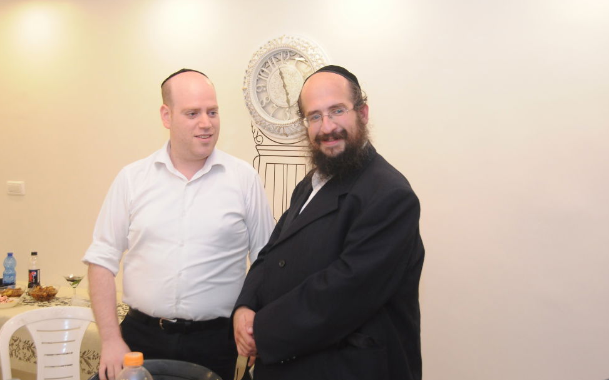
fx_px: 747
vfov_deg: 28.6
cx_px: 308
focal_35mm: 45
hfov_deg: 44.4
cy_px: 196
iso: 1000
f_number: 4
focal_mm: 28
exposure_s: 1/80
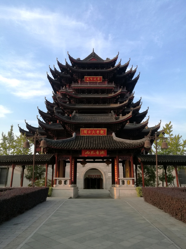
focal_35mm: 27
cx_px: 93
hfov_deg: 51.4
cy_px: 124
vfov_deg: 65.3
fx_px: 193
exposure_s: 1/330
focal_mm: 4.04
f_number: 2
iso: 50
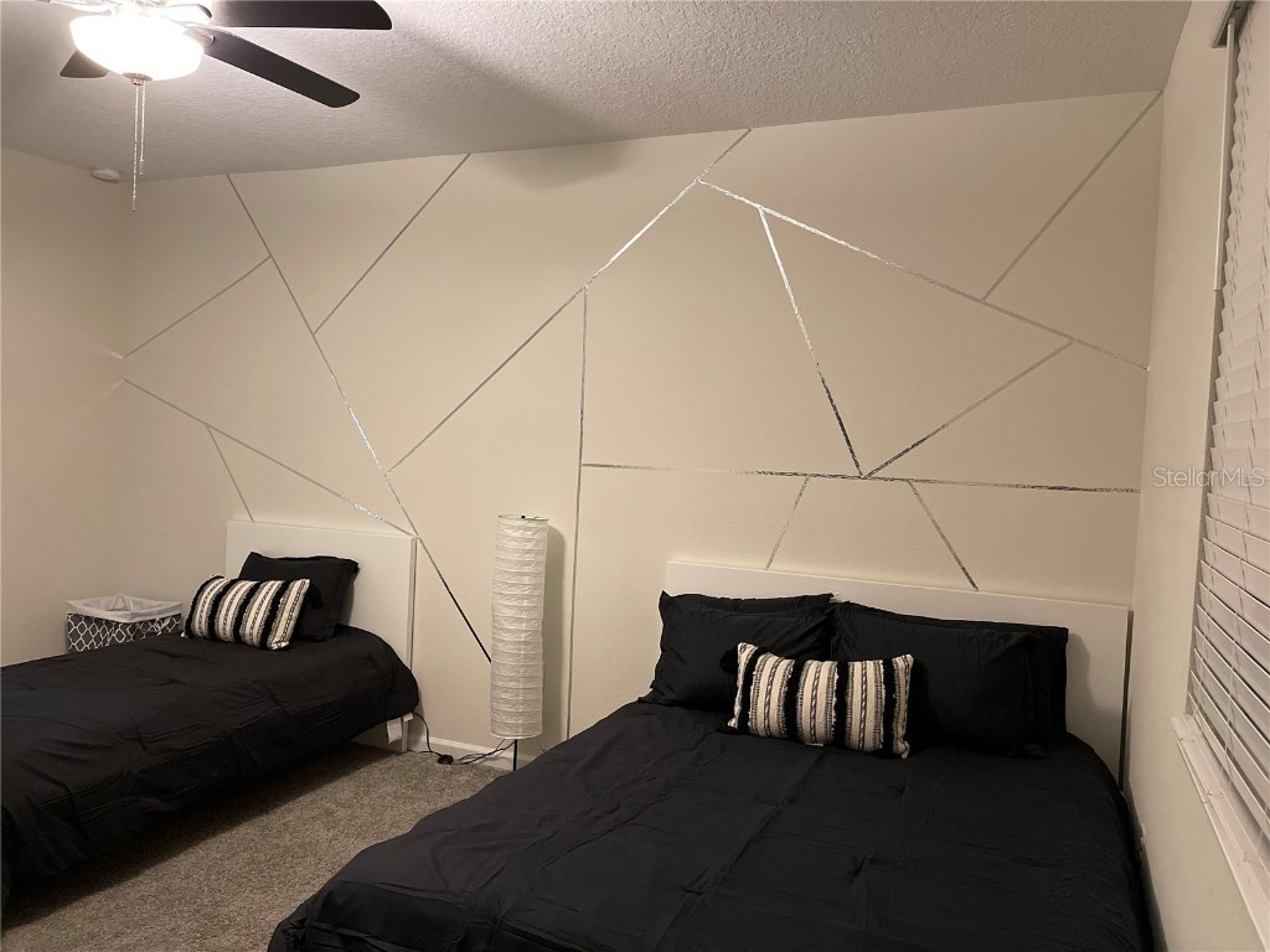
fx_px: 954
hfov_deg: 67.3
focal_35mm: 26
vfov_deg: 53.1
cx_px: 635
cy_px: 476
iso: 500
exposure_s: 1/60
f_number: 1.6
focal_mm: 5.1
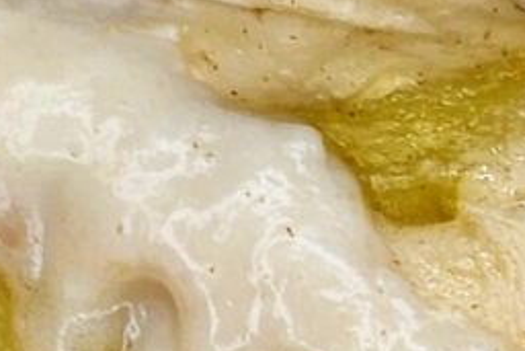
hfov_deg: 8.6
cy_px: 1100
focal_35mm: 239
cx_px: 336
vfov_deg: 5.4
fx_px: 3487
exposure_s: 1/50.3
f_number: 1.7
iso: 16
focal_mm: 6.3
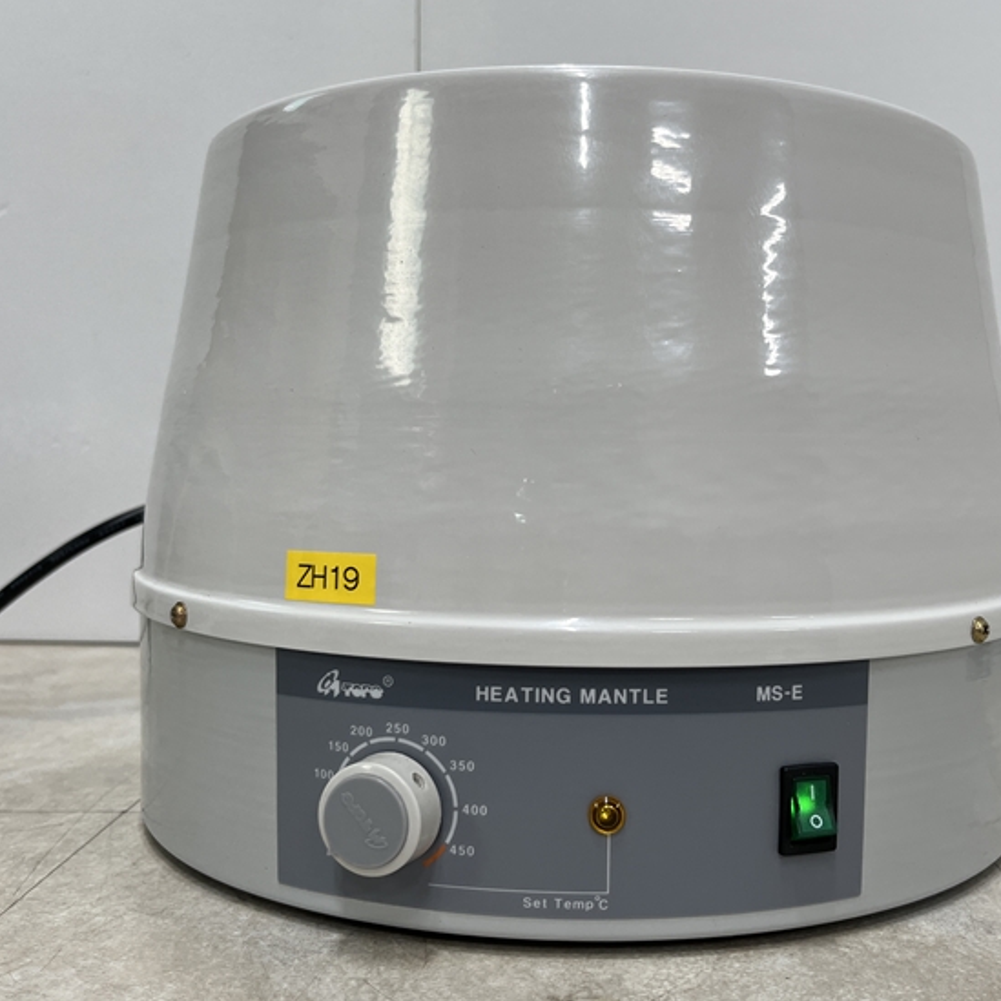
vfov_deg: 52.5
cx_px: 591
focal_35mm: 31
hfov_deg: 52.2
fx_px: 1014
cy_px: 500
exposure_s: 1/120
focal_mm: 5.1
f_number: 1.6
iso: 100
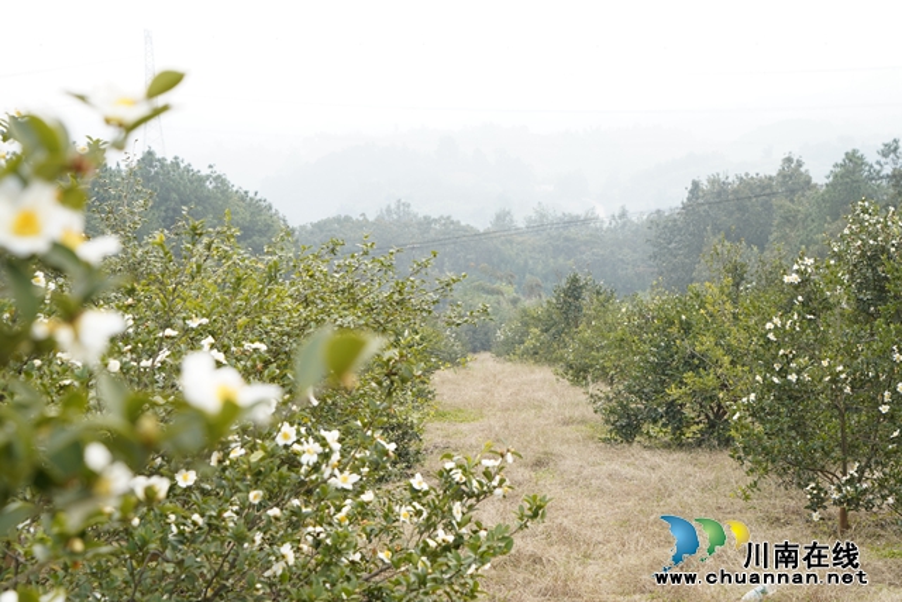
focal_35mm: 70
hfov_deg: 28.8
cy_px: 301
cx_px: 451
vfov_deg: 19.5
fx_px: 1754
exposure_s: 1/160
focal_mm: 70
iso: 320
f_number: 8
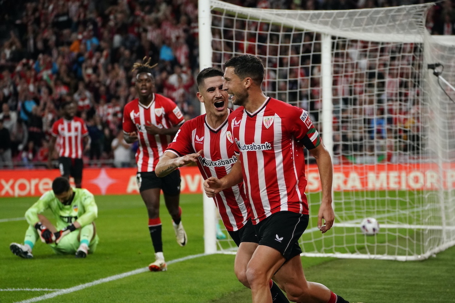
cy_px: 152
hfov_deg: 11.2
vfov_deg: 7.5
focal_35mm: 183
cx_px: 228
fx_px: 2313
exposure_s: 1/1000
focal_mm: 183
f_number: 5.6
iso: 5000
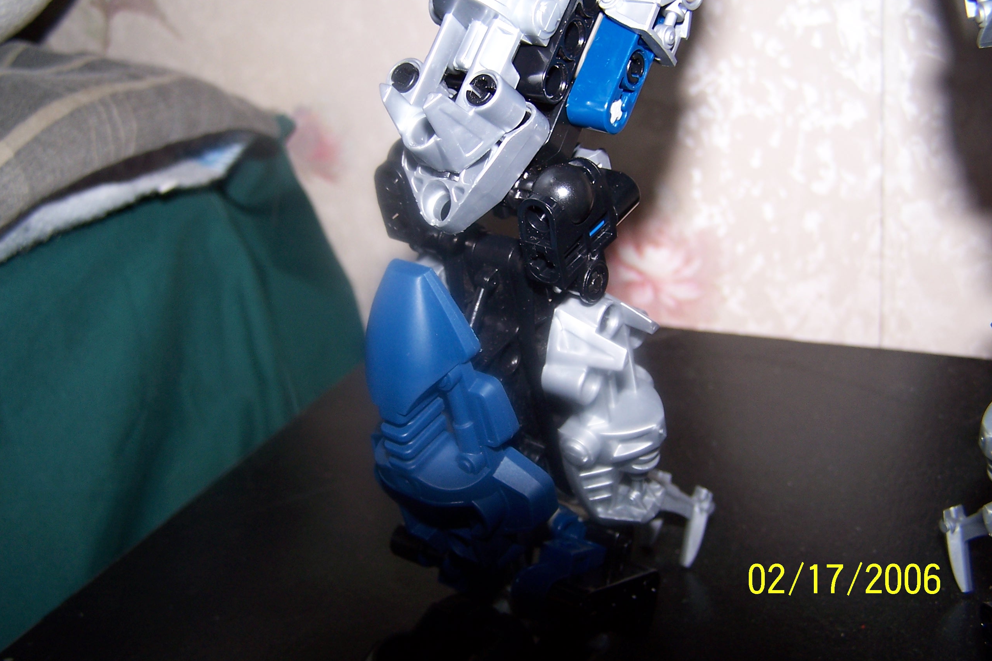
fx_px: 1102
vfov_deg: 33.4
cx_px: 495
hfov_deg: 48.5
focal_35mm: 40
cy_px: 303
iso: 80
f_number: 2.8
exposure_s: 1/60
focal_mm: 6.3
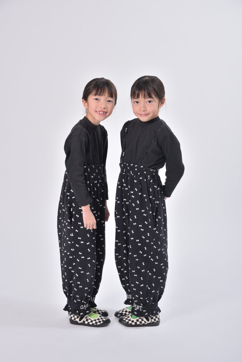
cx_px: 121
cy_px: 181
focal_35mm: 62
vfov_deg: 32.4
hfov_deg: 21.9
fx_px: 625
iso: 200
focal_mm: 62
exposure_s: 1/160
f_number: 8
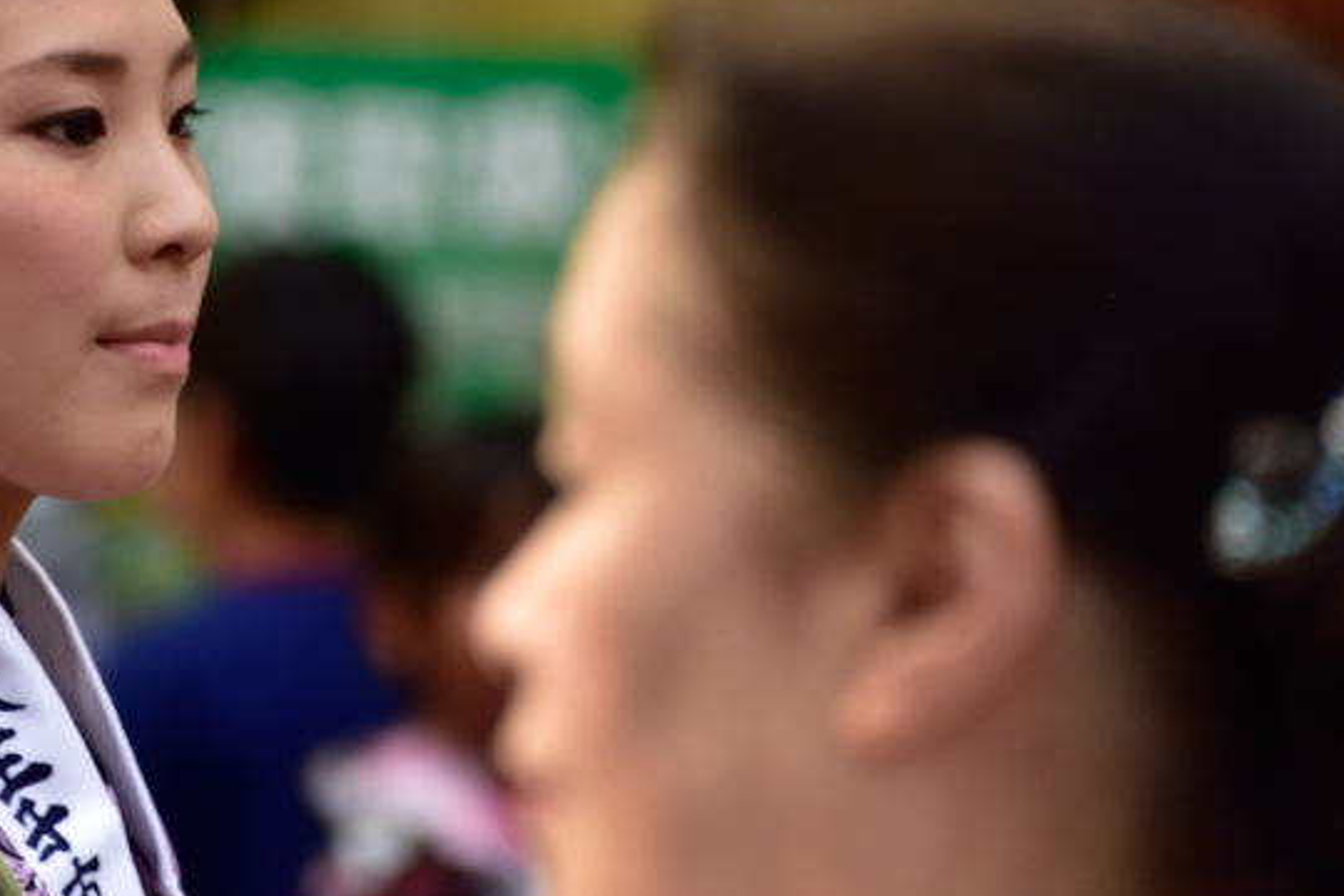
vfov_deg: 1.6
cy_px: 244
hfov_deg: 2.4
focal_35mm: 853
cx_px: 199
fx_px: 31843
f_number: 6.3
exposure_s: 1/60
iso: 320
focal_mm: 300
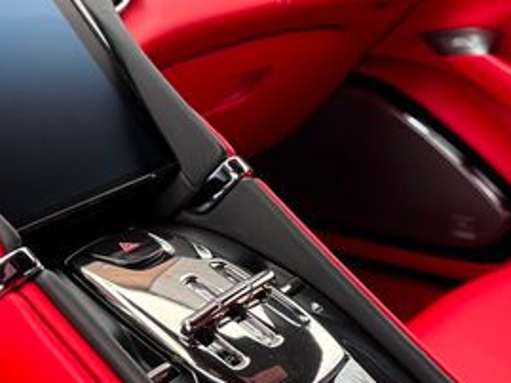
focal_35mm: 57
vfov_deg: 25.6
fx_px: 842
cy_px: 154
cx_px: 163
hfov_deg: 33.4
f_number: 1.78
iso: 200
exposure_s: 1/111
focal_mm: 6.76
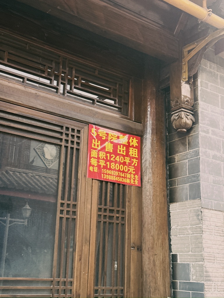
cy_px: 149
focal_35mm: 48
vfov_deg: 39.7
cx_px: 112
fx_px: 414
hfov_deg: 30.3
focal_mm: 6.76
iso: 250
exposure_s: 1/56
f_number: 1.78
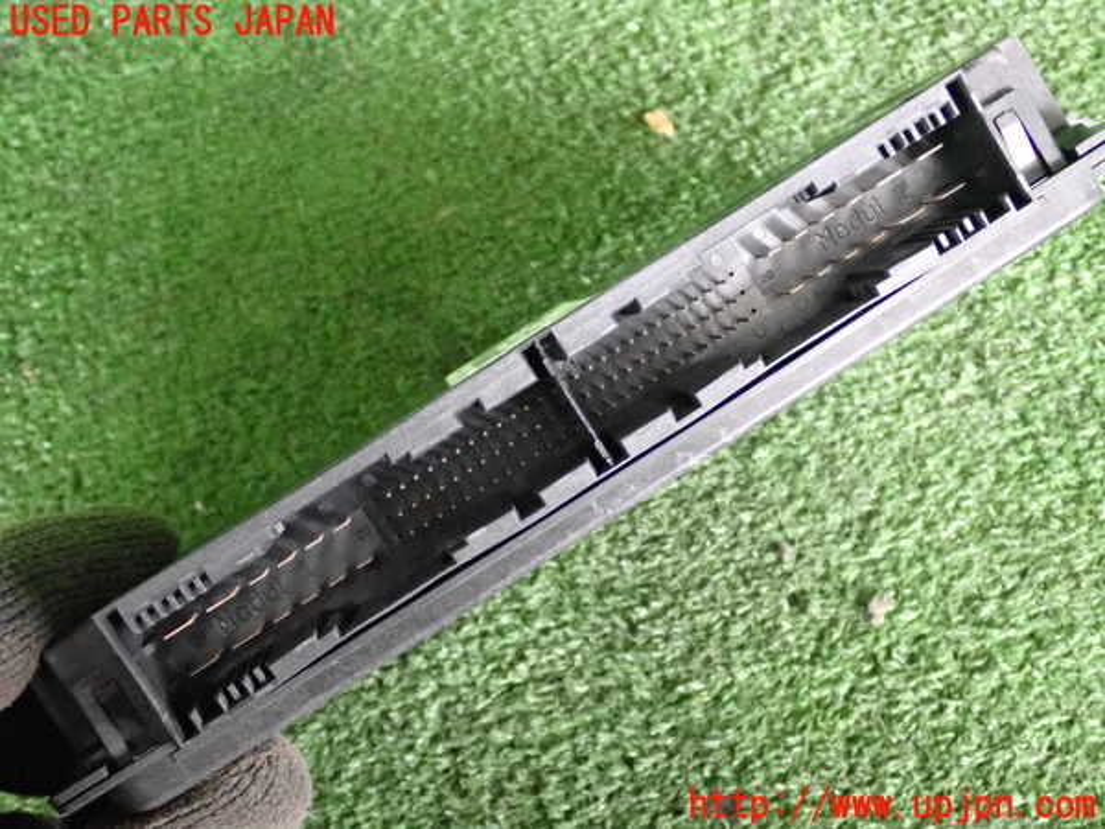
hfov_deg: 42.9
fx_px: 1405
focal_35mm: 44
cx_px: 552
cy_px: 414
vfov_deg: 32.9
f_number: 2.9
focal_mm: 7.84
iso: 3200
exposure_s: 1/125
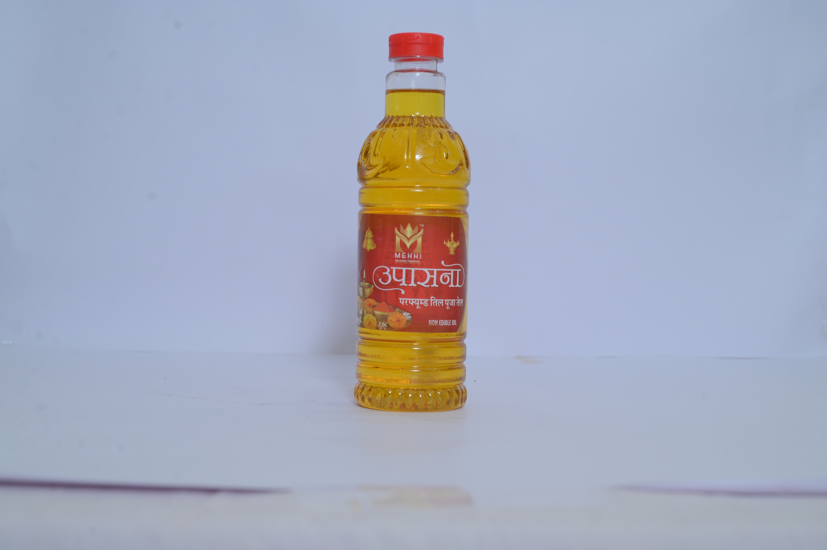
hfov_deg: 38.2
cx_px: 414
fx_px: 1194
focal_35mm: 52
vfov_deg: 26.0
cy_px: 275
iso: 160
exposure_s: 1/125
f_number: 7.1
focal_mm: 52
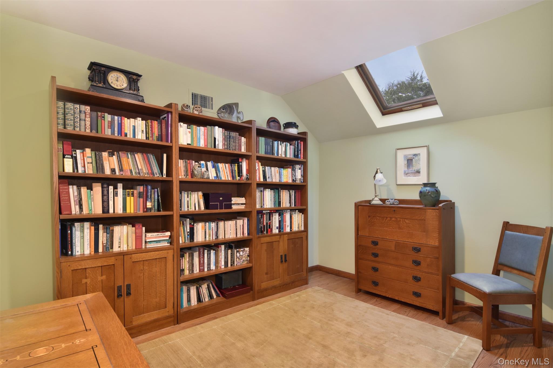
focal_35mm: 16
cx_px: 276
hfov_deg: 95.0
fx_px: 253
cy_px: 184
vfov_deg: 72.0
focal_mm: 11
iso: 640
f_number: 8
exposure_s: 1/40
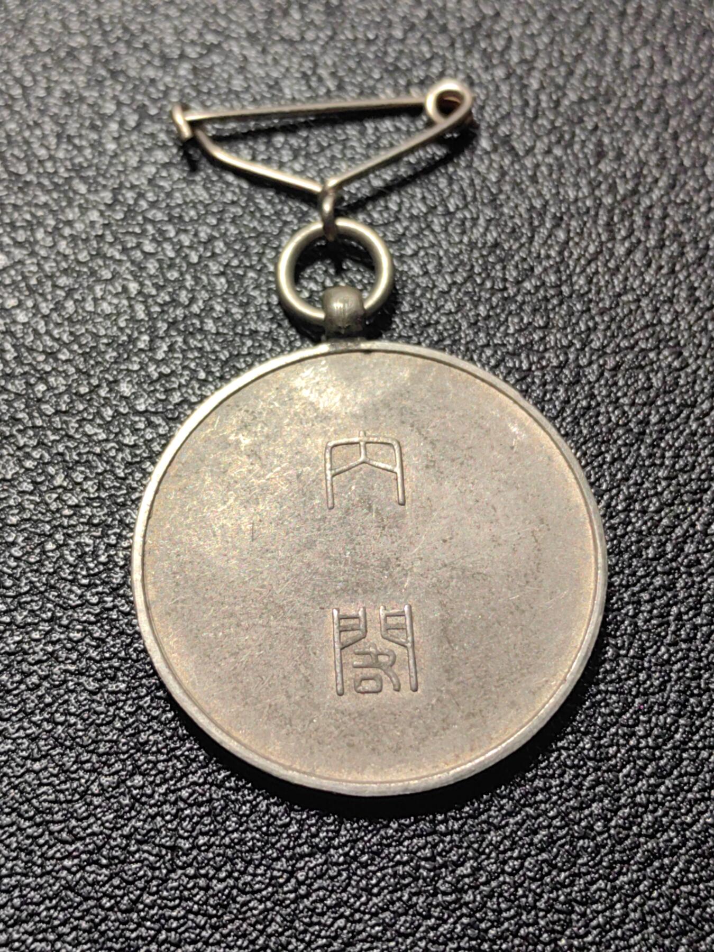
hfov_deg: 23.3
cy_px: 476
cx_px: 357
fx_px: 1733
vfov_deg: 30.7
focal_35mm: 63
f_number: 2
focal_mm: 5.75
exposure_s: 1/100
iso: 80
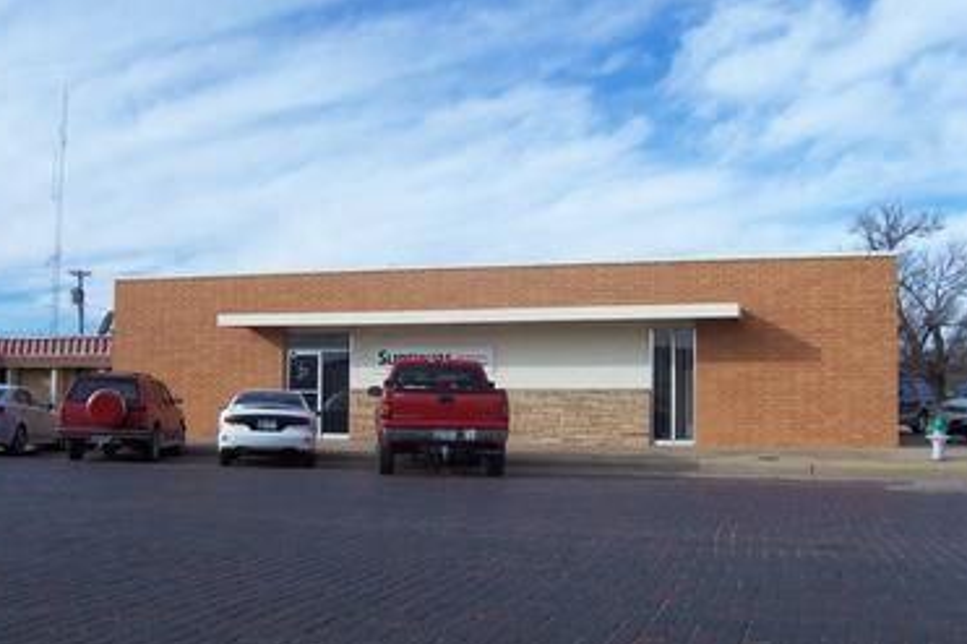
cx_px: 486
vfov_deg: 35.0
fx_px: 1020
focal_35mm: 38
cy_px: 343
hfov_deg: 50.7
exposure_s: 1/350
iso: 80
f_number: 5.6
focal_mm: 5.6
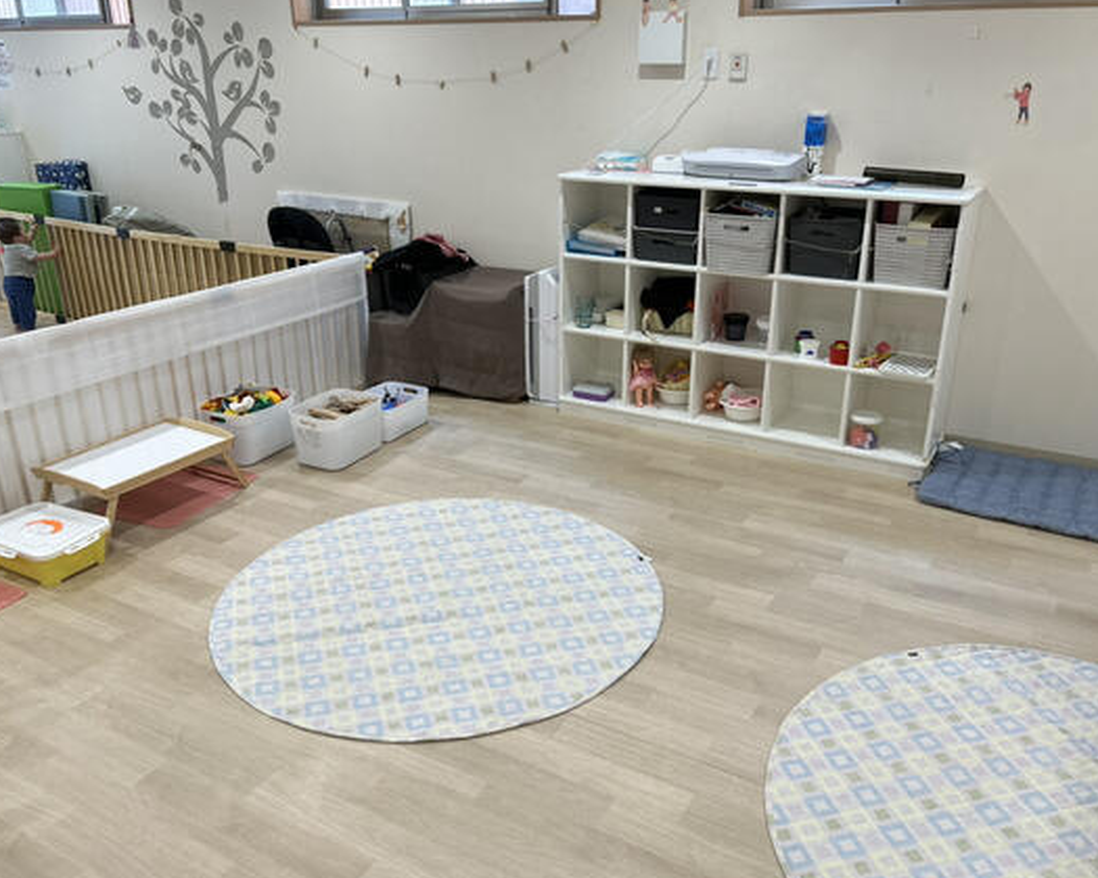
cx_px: 565
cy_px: 443
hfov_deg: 60.4
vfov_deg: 50.0
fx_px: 942
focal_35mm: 29
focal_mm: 5.7
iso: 80
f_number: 1.5
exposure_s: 1/100
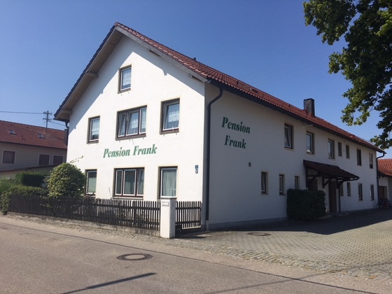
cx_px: 196
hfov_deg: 61.7
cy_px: 147
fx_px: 328
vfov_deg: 48.2
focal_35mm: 29
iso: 25
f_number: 2.2
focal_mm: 4.15
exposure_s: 1/3344
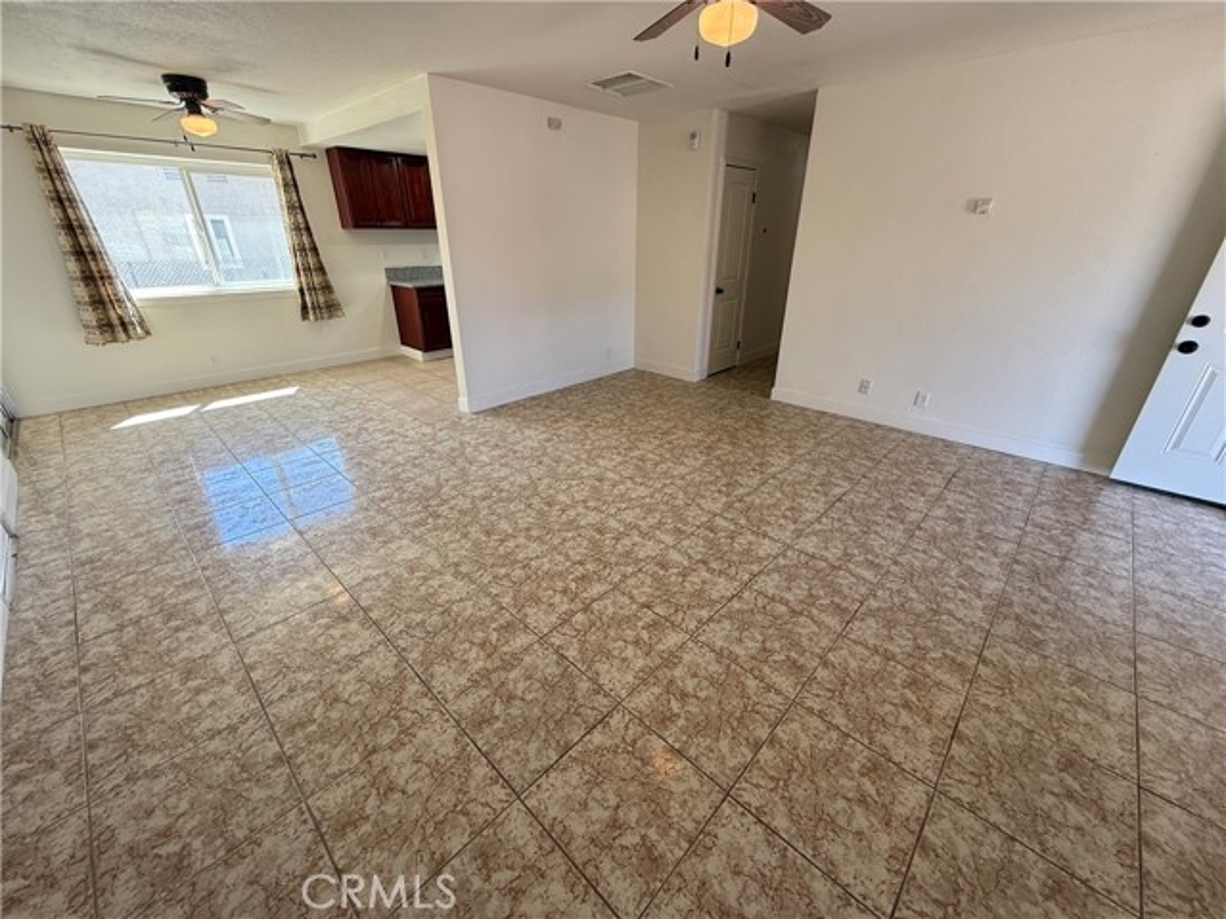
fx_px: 496
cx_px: 613
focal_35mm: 14
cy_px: 460
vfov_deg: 85.7
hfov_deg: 102.1
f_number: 2.2
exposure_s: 1/120
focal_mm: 2.22
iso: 125
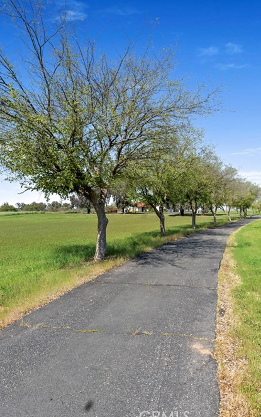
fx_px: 250
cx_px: 164
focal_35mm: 22
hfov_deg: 54.4
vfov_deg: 79.6
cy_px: 211
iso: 80
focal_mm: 14
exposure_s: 1/160
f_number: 10
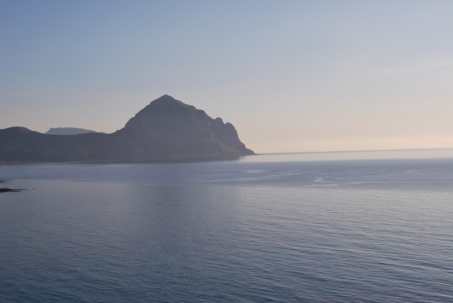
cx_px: 226
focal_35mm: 52
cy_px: 152
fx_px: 661
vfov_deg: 25.8
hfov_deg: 37.8
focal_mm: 35
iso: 100
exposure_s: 1/250
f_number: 10
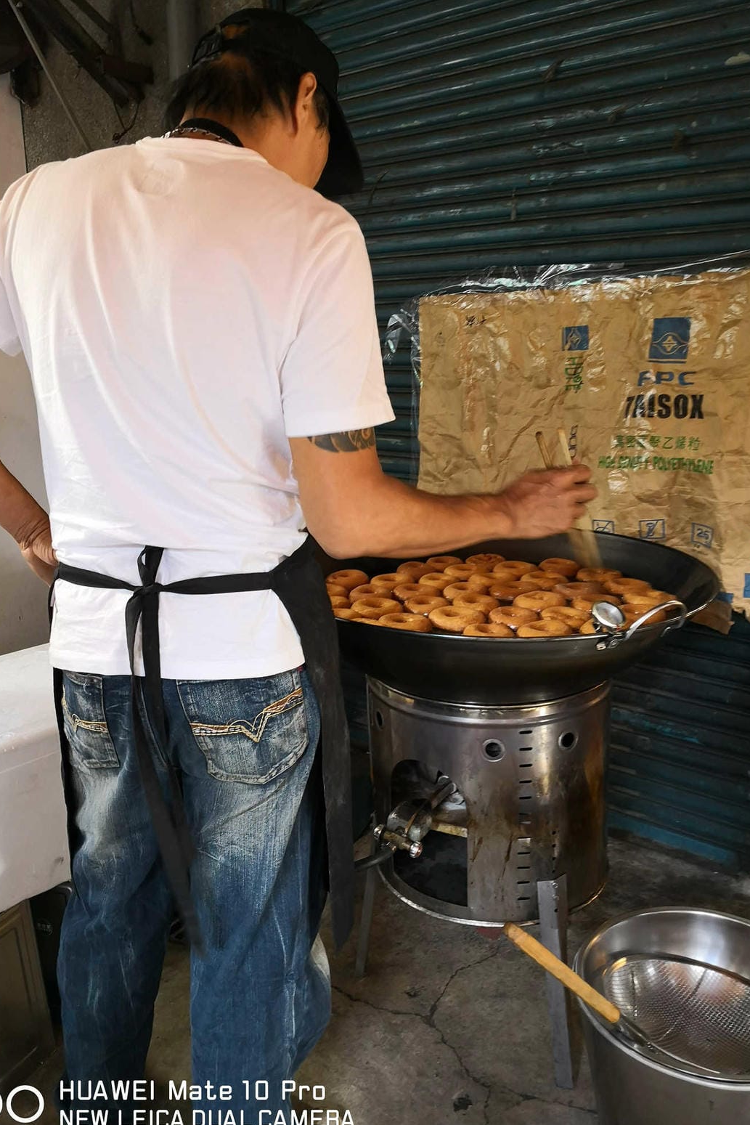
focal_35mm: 29
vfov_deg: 63.7
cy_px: 569
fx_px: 906
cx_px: 356
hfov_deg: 45.0
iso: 160
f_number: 1.6
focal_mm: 3.95
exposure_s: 1/33.3
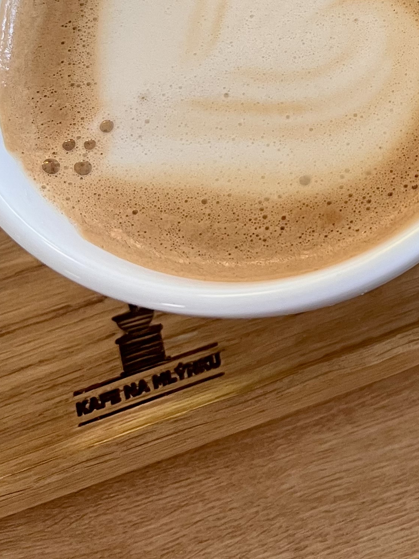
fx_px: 1130
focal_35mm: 70
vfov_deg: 25.9
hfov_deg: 20.0
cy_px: -42
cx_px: 476
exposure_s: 1/86
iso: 125
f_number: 1.6
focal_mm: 5.1
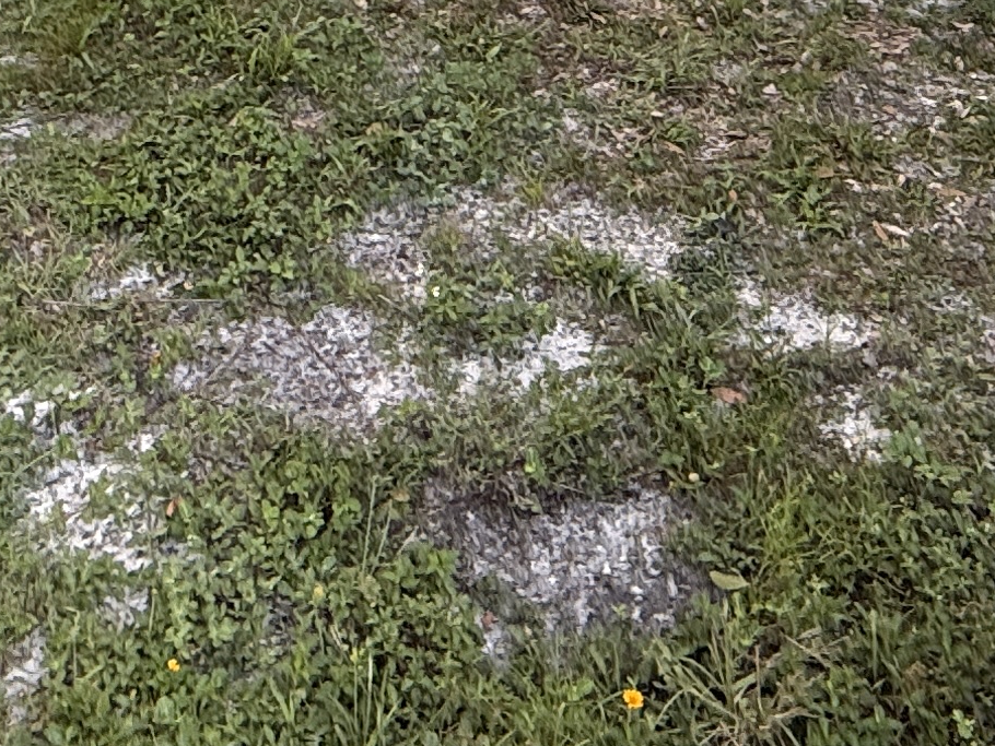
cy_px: -638
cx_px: 428
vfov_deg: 18.1
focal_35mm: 62
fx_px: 1783
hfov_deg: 31.1
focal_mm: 2.22
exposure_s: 1/148
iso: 64
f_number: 2.2
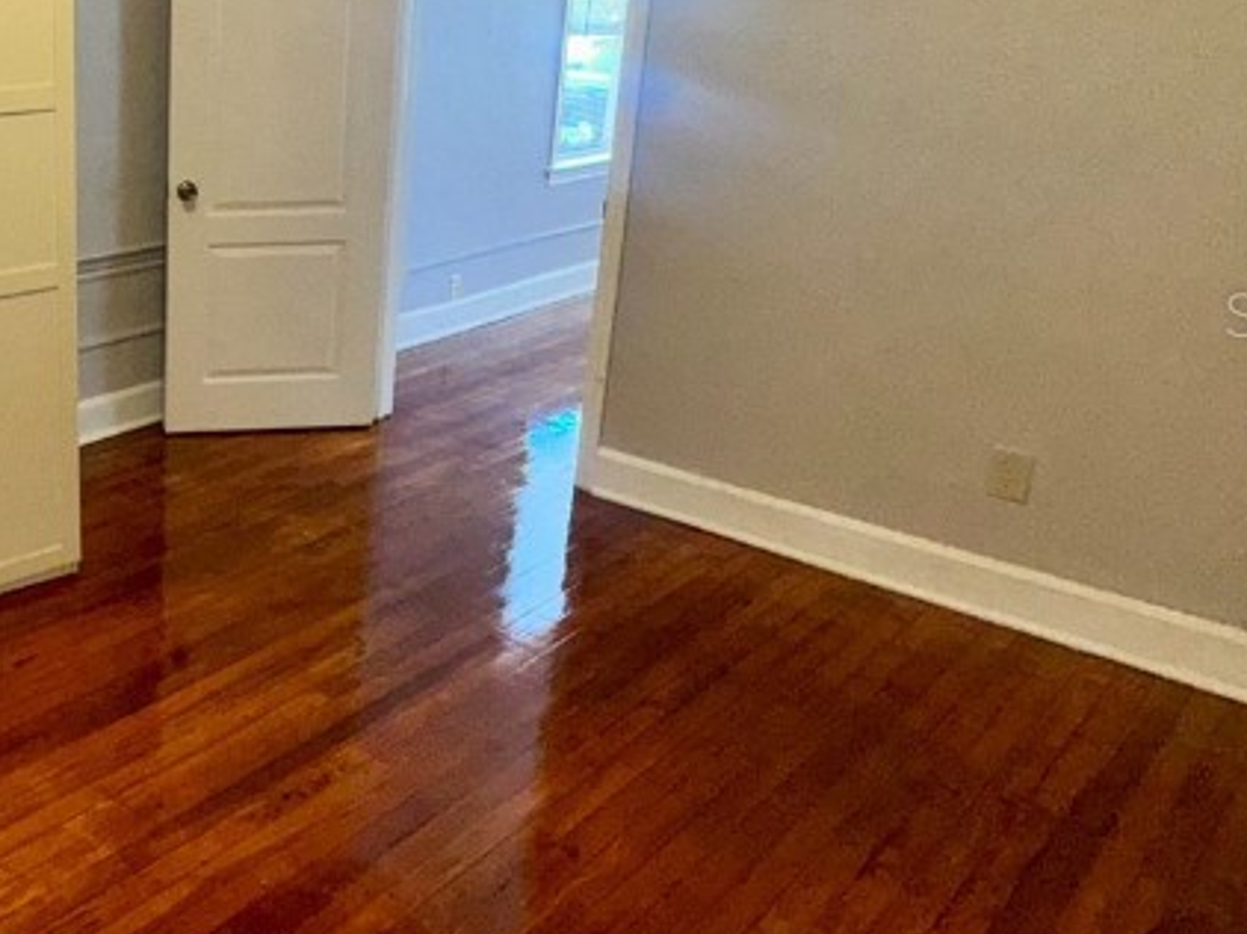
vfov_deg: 41.2
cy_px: 313
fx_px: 1224
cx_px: -9
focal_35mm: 34
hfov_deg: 45.3
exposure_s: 1/92
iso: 80
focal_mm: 2.22
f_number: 2.2
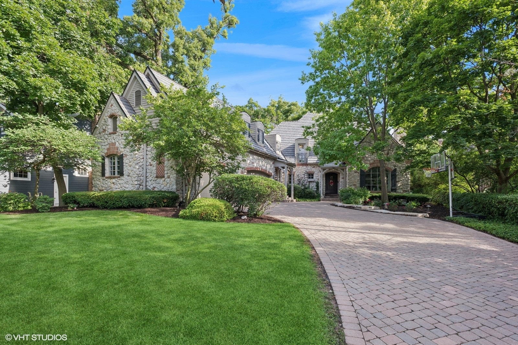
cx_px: 259
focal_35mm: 17
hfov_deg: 93.3
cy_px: 172
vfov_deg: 70.5
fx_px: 245
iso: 400
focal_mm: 17
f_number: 8
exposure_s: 1/100
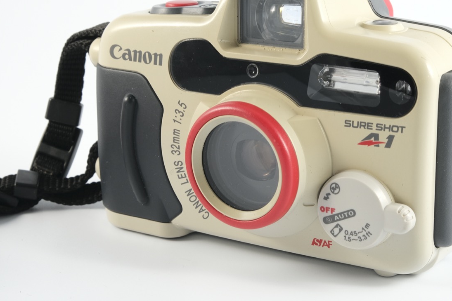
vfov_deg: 17.5
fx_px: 979
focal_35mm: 78
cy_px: 110
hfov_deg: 25.9
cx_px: 287
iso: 800
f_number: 16
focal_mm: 40.7
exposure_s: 1/125
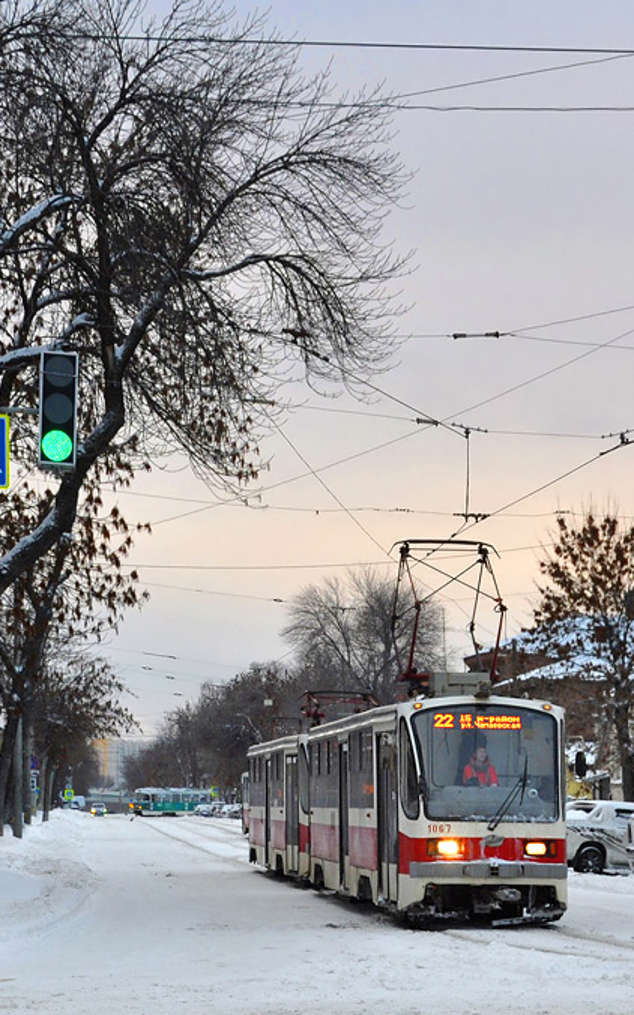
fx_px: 2629
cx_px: 425
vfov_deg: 21.9
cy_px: 560
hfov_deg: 13.7
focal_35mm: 95
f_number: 5.6
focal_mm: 30
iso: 360
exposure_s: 1/250
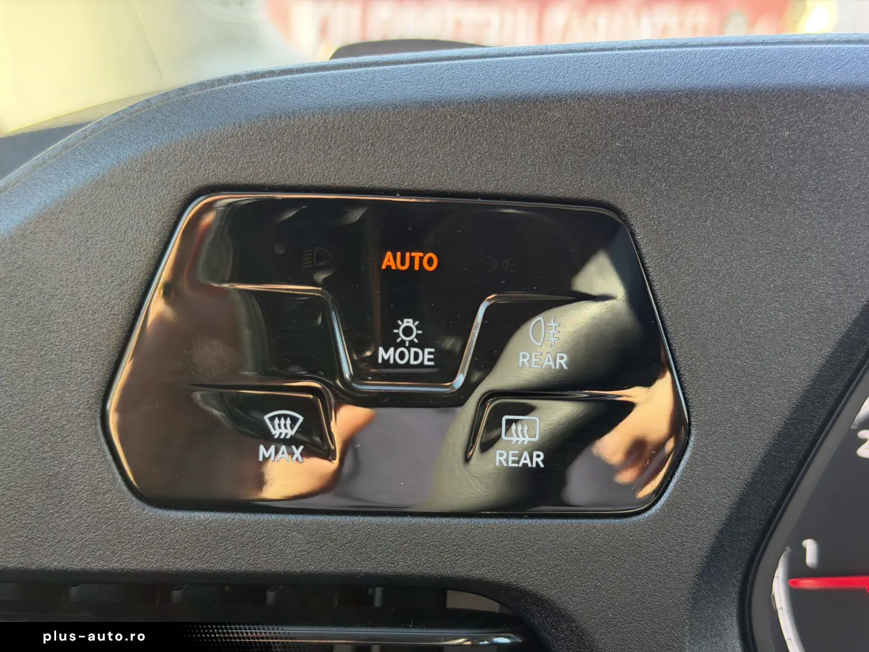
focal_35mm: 48
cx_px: 434
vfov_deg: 30.3
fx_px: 1205
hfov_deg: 39.7
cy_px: 326
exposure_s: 1/130
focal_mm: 6.76
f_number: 1.78
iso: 200
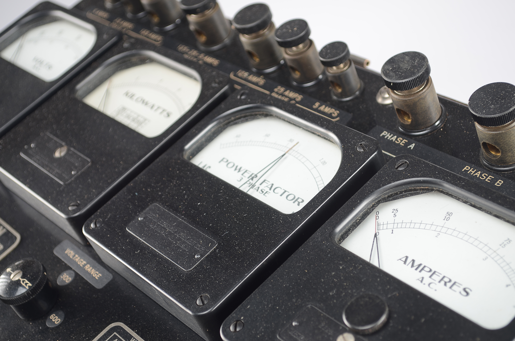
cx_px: 258
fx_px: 964
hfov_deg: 29.9
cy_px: 170
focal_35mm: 68
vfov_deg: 20.1
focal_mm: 45
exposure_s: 1/80
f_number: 6.3
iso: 100
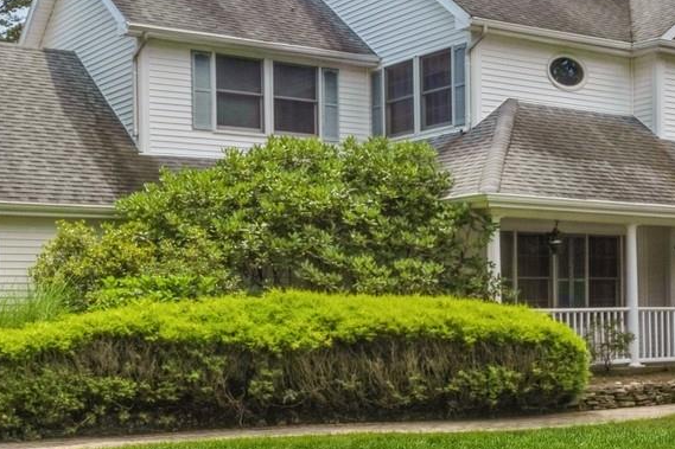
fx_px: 1106
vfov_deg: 23.0
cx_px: 482
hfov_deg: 33.5
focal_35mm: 59
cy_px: 243
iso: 100
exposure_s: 1/500
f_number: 8
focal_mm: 14
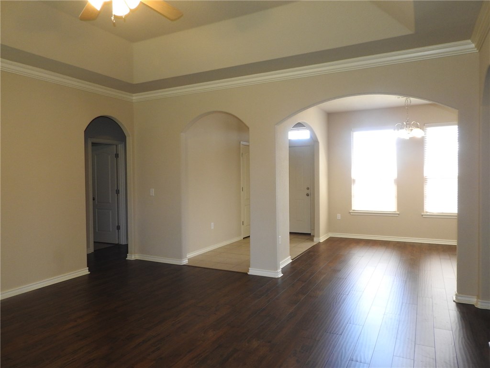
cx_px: 245
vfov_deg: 56.8
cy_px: 184
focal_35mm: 24
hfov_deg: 71.6
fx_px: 340
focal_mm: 4.3
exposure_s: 1/30
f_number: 3.3
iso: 200
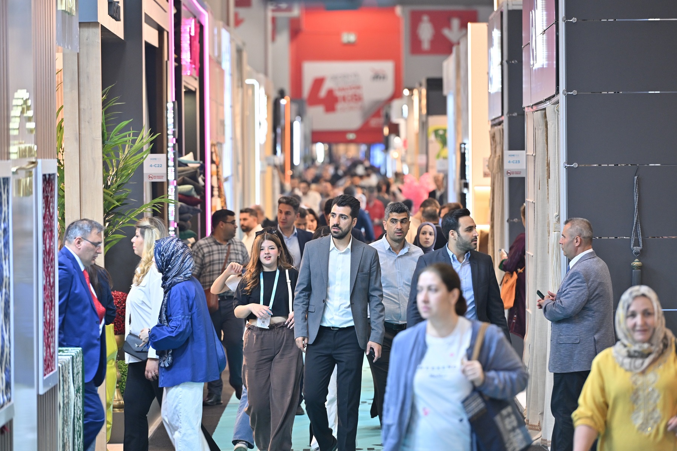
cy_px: 226
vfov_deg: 7.2
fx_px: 3572
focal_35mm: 190
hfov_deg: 10.8
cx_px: 338
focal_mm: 190
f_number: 4
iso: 1000
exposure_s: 1/125
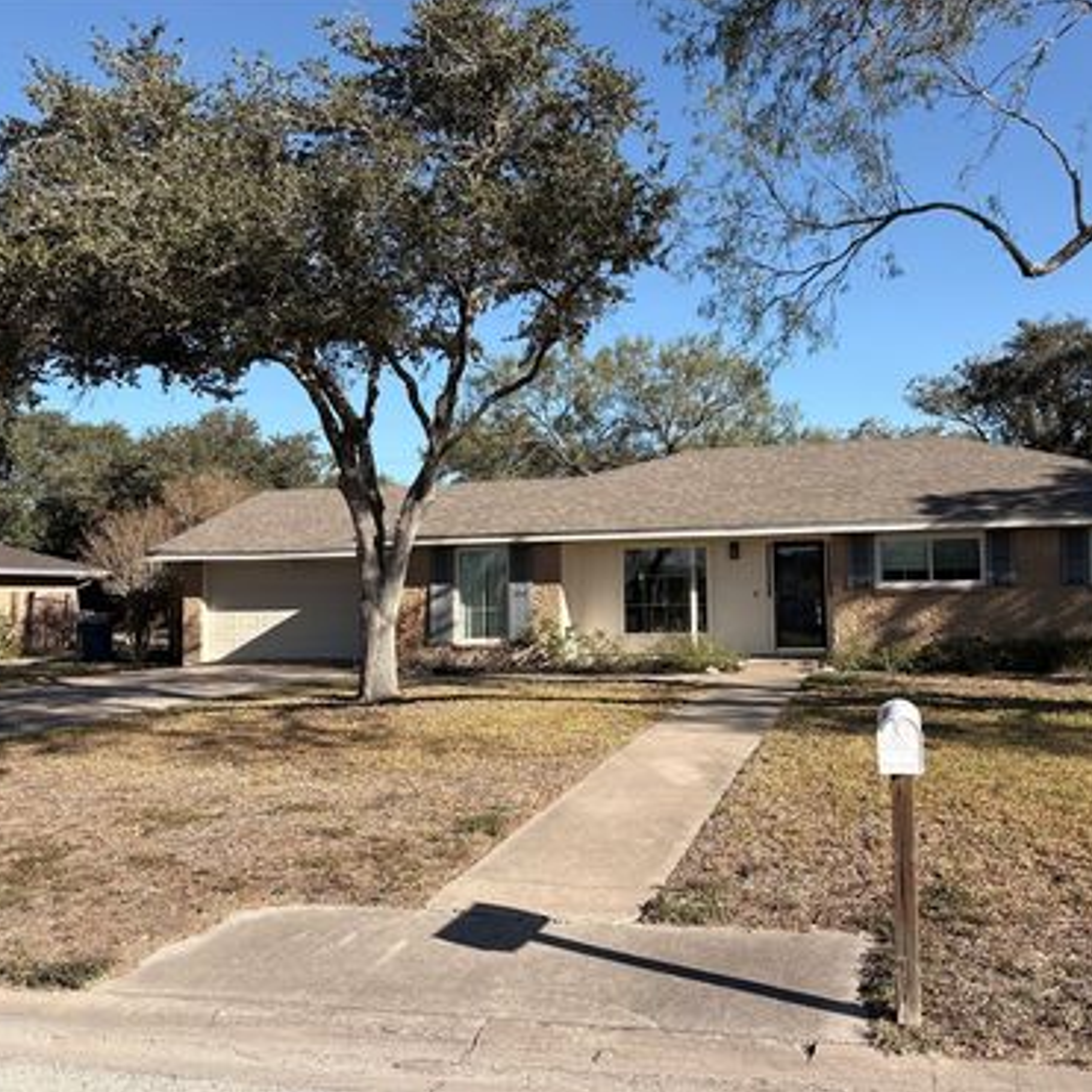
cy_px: 543
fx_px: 1106
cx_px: 642
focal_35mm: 31
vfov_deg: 52.5
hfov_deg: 52.3
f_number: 1.6
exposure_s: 1/2364
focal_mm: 5.96
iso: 50
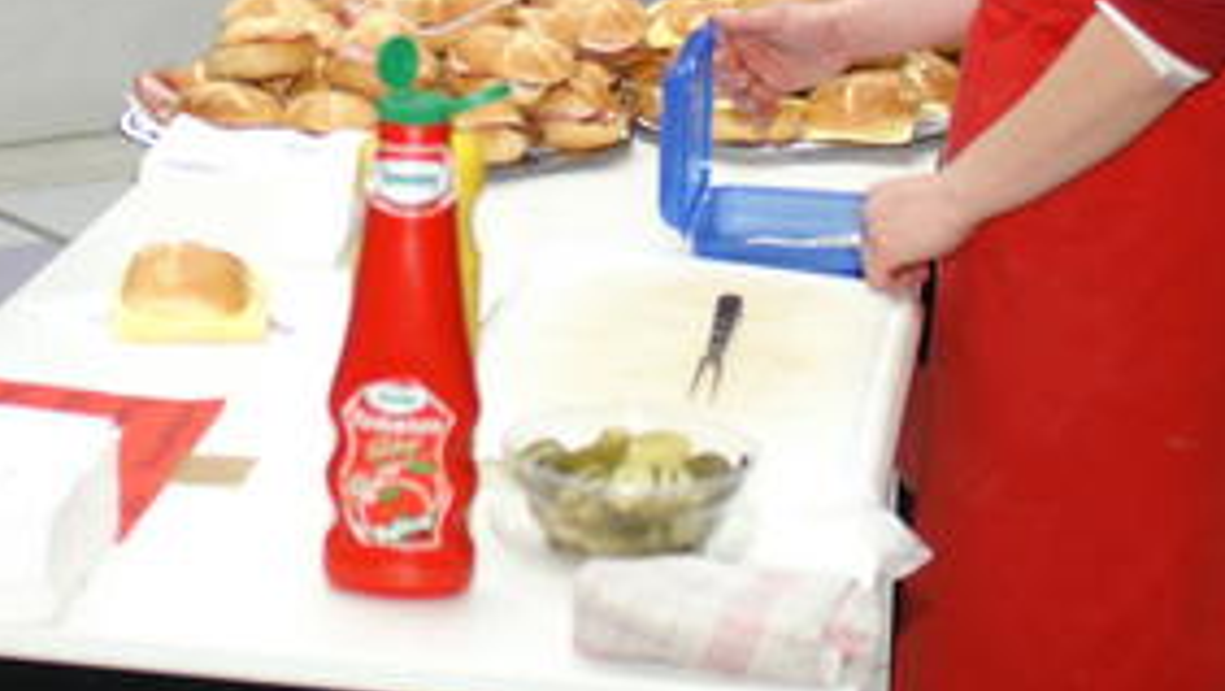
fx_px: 5785
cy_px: -213
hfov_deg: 12.1
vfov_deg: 6.8
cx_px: 400
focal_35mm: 178
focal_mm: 50
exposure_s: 1/125
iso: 200
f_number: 3.2
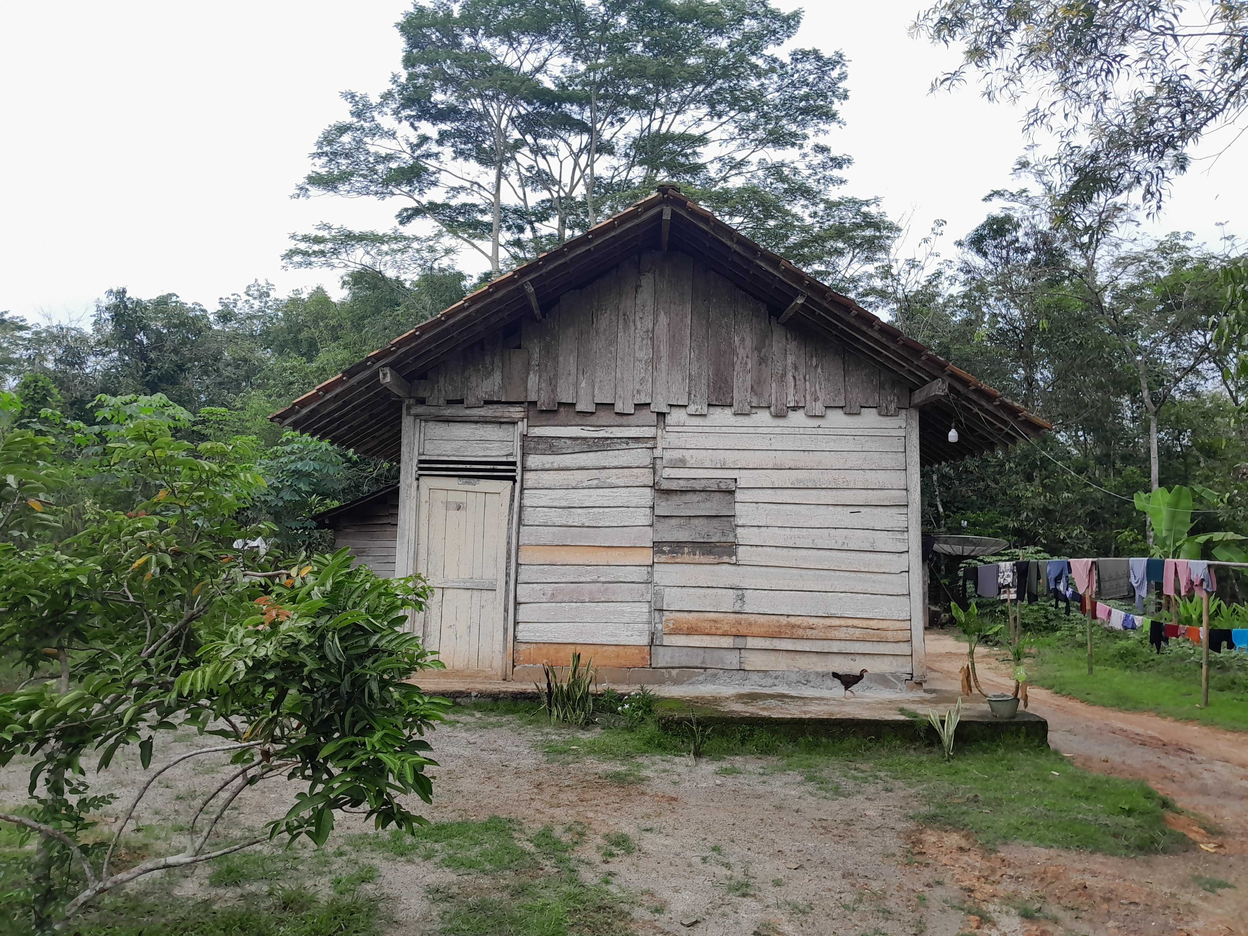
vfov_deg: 53.1
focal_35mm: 26
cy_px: 468
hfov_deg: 67.3
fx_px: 937
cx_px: 624
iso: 40
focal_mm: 3.98
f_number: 1.8
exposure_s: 1/233
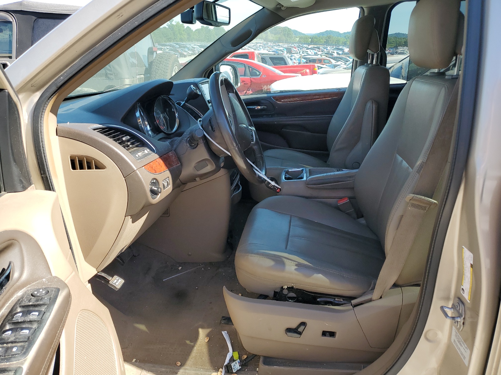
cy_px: 188
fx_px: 376
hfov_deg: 67.3
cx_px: 250
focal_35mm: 26
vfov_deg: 53.1
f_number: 1.5
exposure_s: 1/625
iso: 50
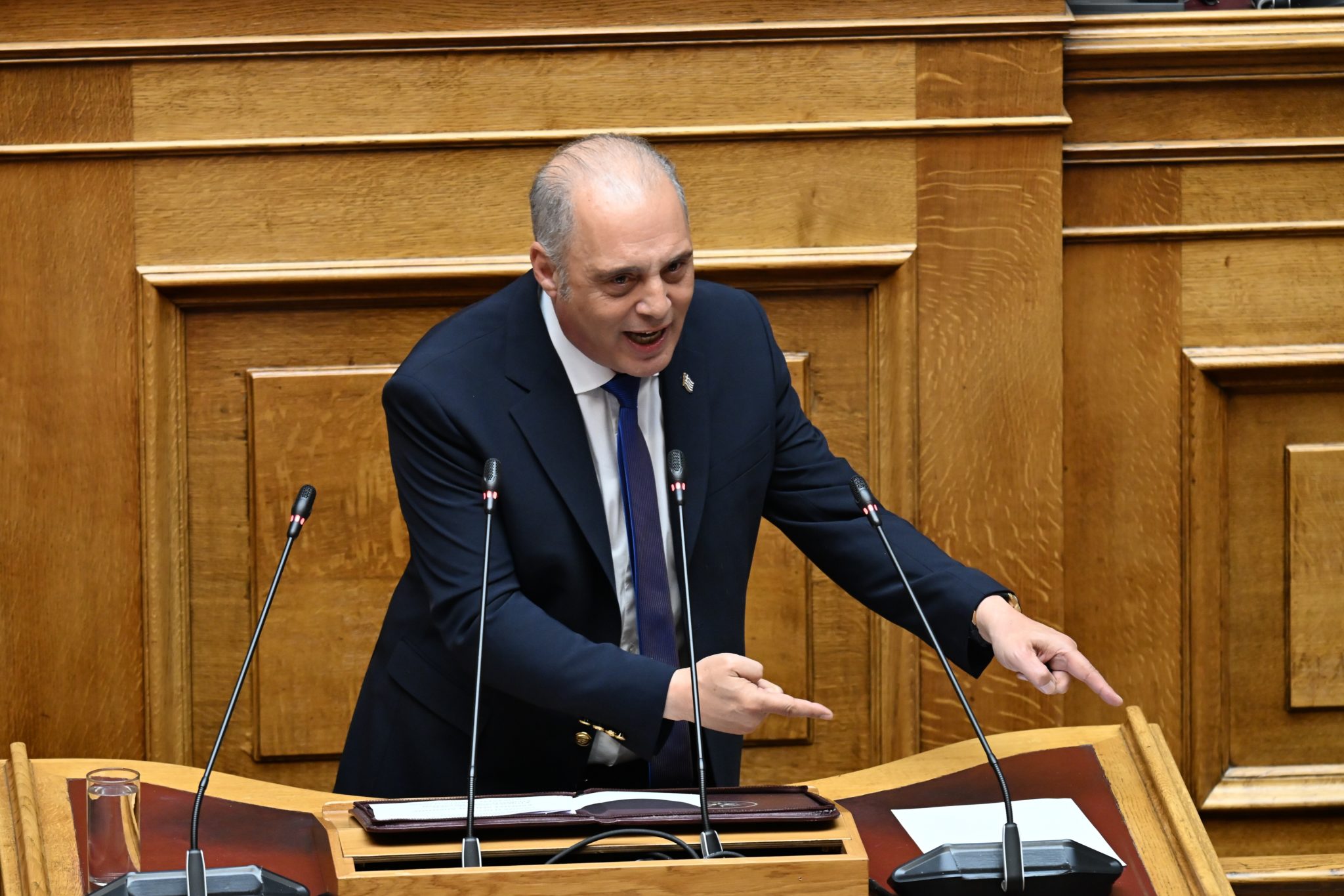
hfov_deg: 5.6
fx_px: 13811
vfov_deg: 3.7
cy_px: 448
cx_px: 672
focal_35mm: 370
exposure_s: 1/250
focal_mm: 370
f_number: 6
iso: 4500
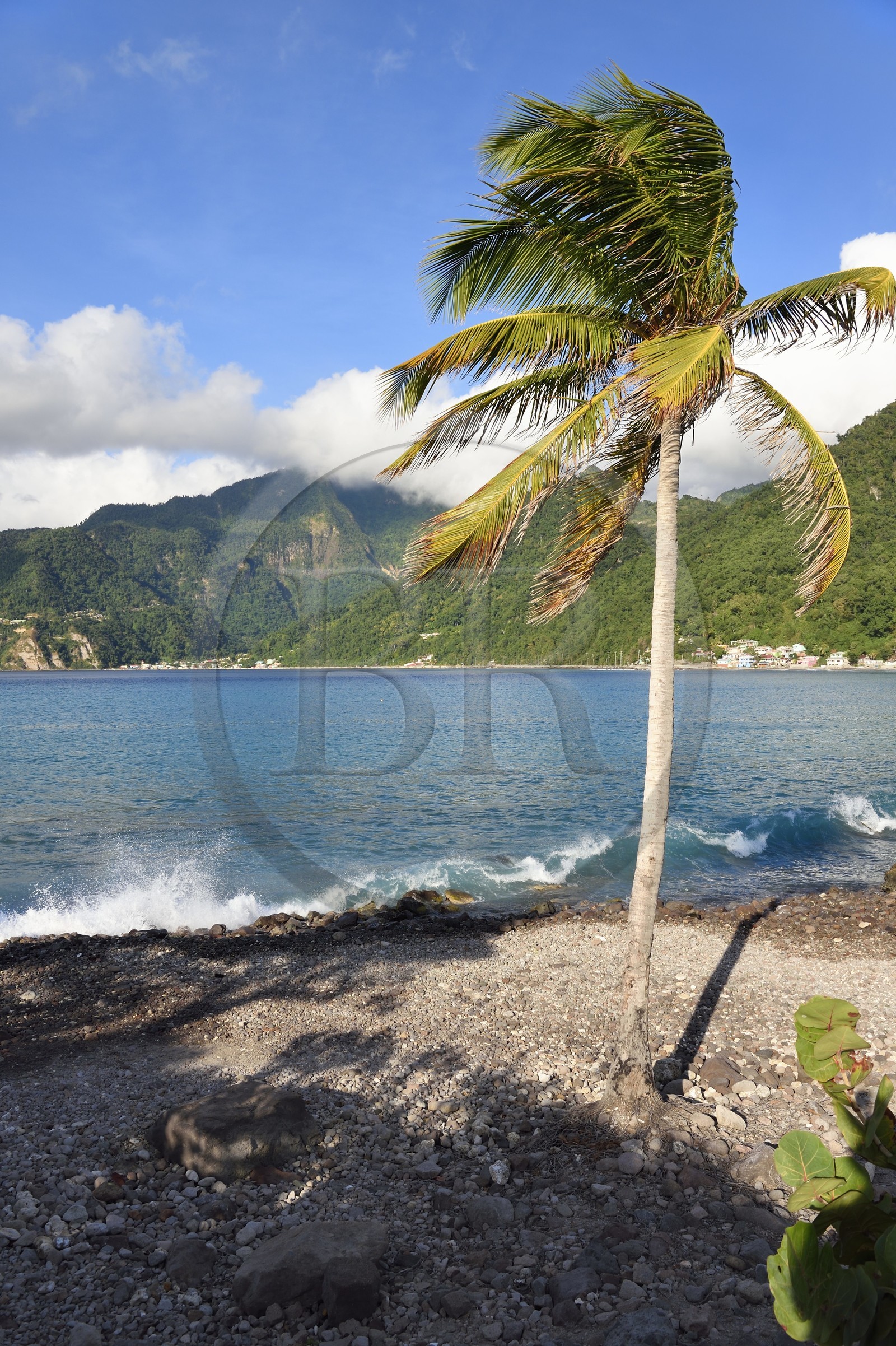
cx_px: 448
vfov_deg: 63.7
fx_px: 1084
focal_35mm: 29
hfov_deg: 44.9
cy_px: 673
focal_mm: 29
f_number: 11
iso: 200
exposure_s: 1/320
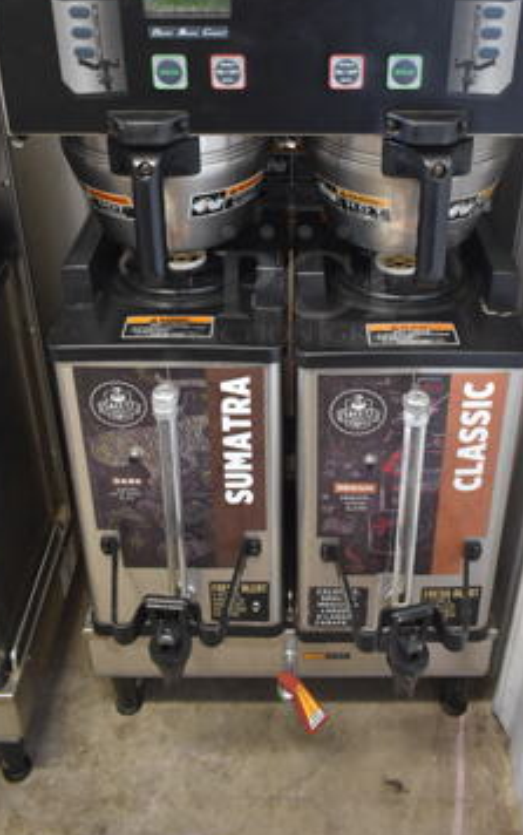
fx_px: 842
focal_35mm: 37
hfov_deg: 34.4
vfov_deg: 51.8
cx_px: 305
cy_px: 283
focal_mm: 18
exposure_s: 1/60
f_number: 4
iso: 1400
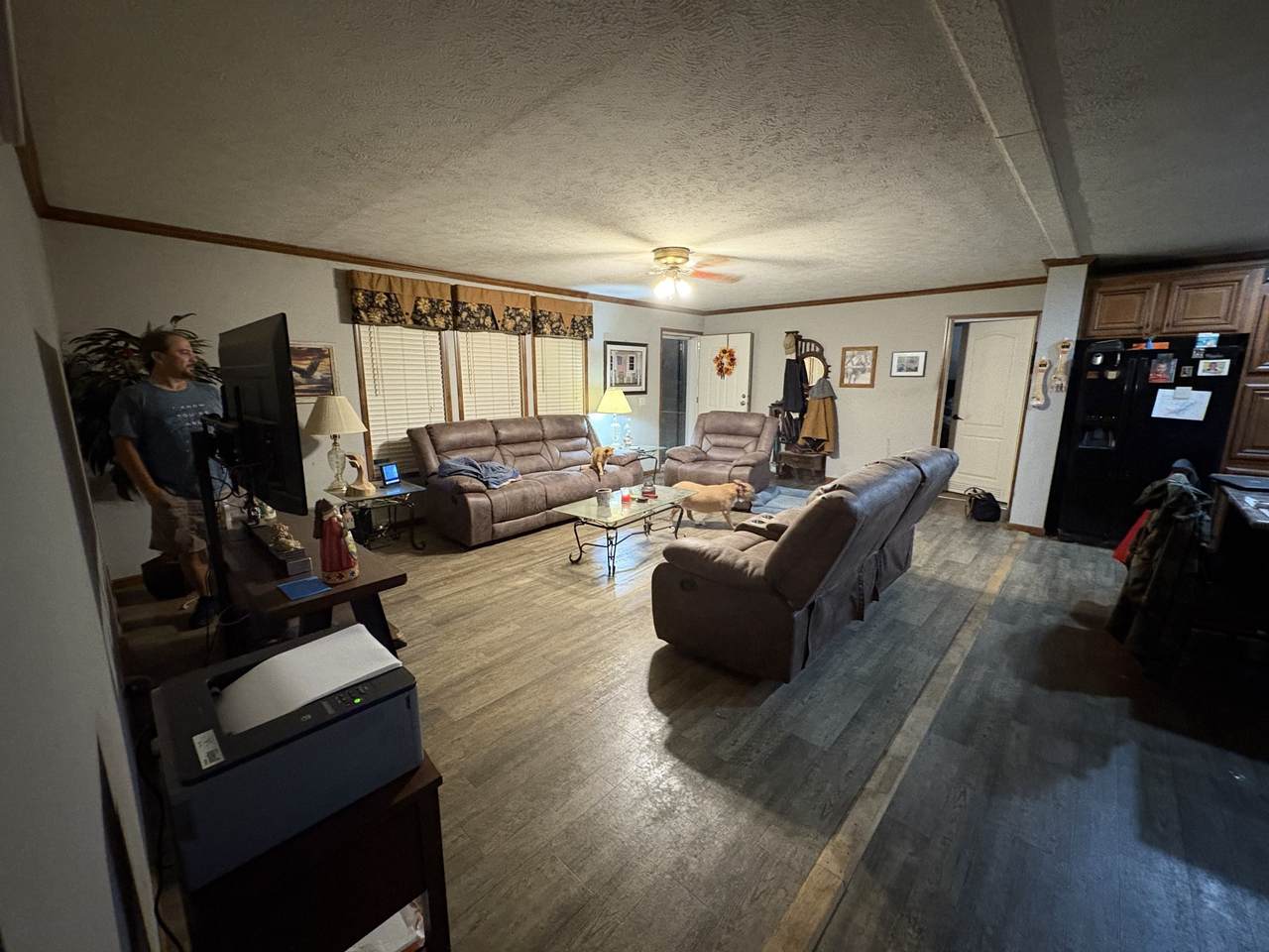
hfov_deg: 102.1
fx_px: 513
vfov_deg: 85.7
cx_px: 634
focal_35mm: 14
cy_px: 476
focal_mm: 2.22
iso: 640
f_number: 2.2
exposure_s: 1/40
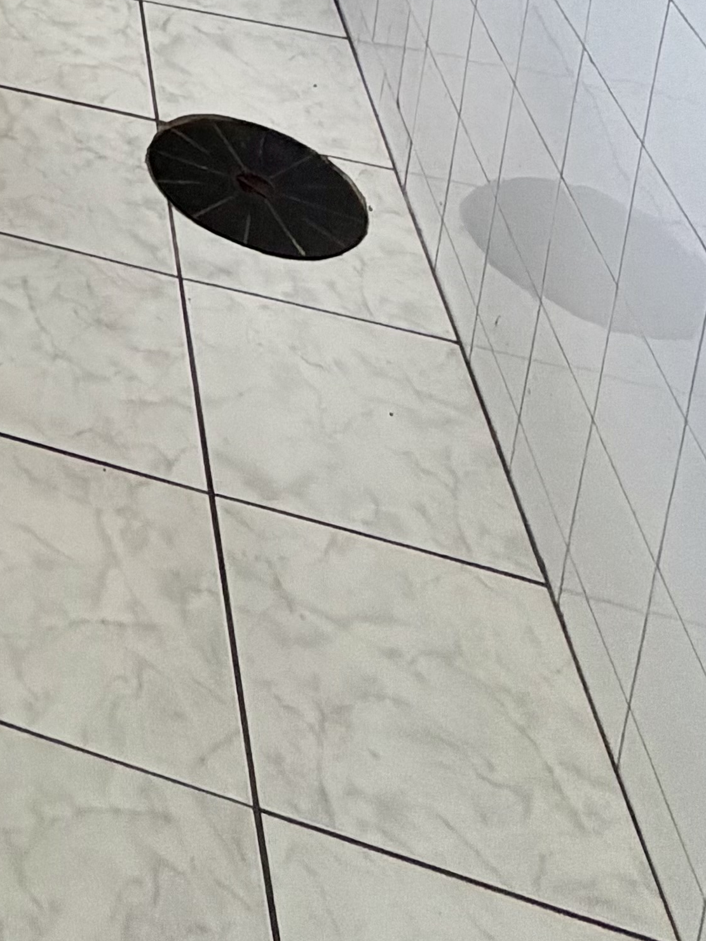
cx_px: -465
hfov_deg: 21.0
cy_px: -584
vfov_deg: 24.4
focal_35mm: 54
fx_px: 1468
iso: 50
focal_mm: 2.22
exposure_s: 1/230
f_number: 2.2
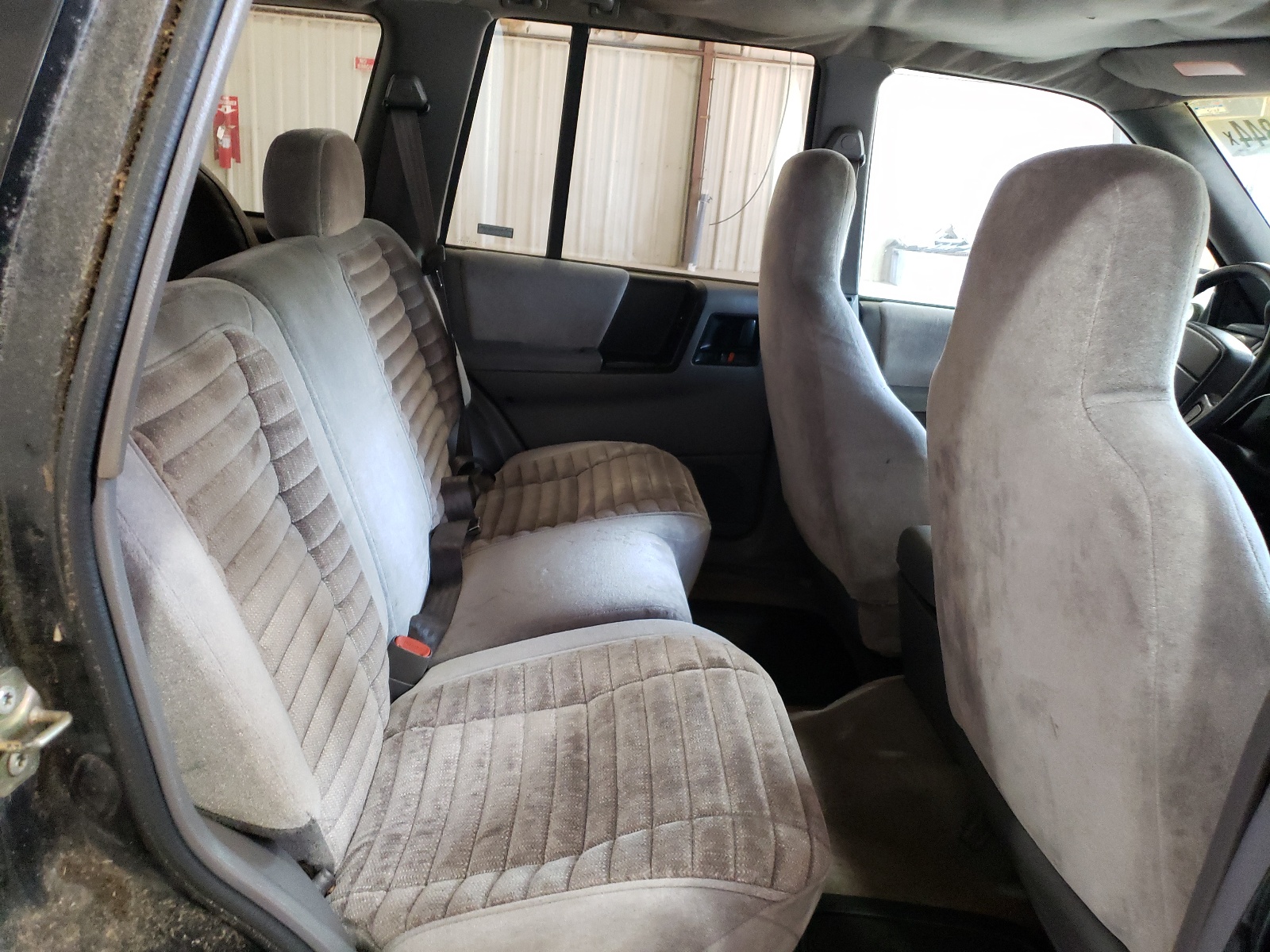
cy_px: 476
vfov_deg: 53.1
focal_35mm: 26
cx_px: 635
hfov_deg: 67.3
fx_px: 954
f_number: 1.5
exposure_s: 1/60.2
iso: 338
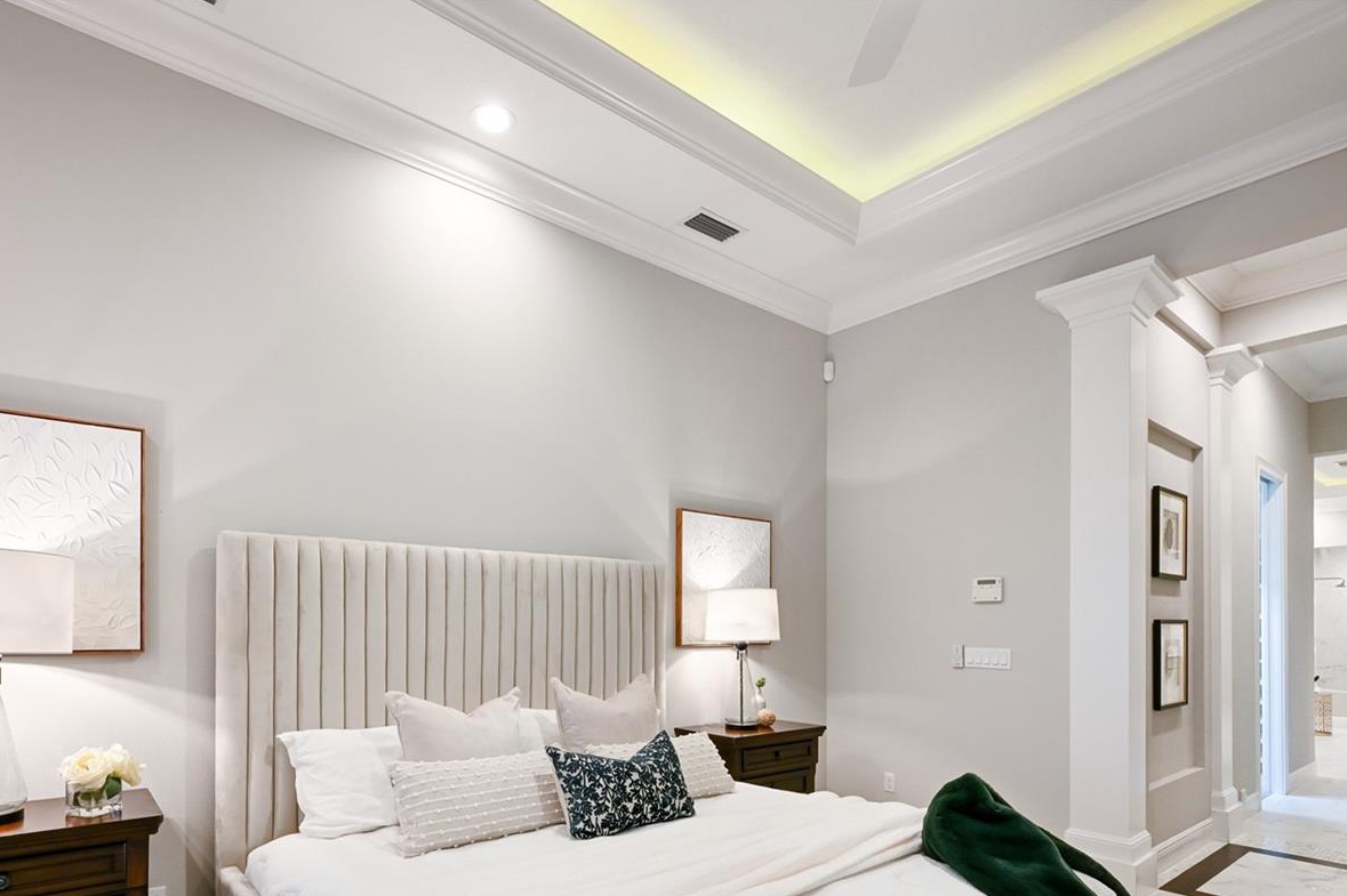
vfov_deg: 61.0
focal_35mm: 20
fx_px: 736
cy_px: 605
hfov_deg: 84.8
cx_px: 619
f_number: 8
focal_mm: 14.5
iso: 800
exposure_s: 1/10
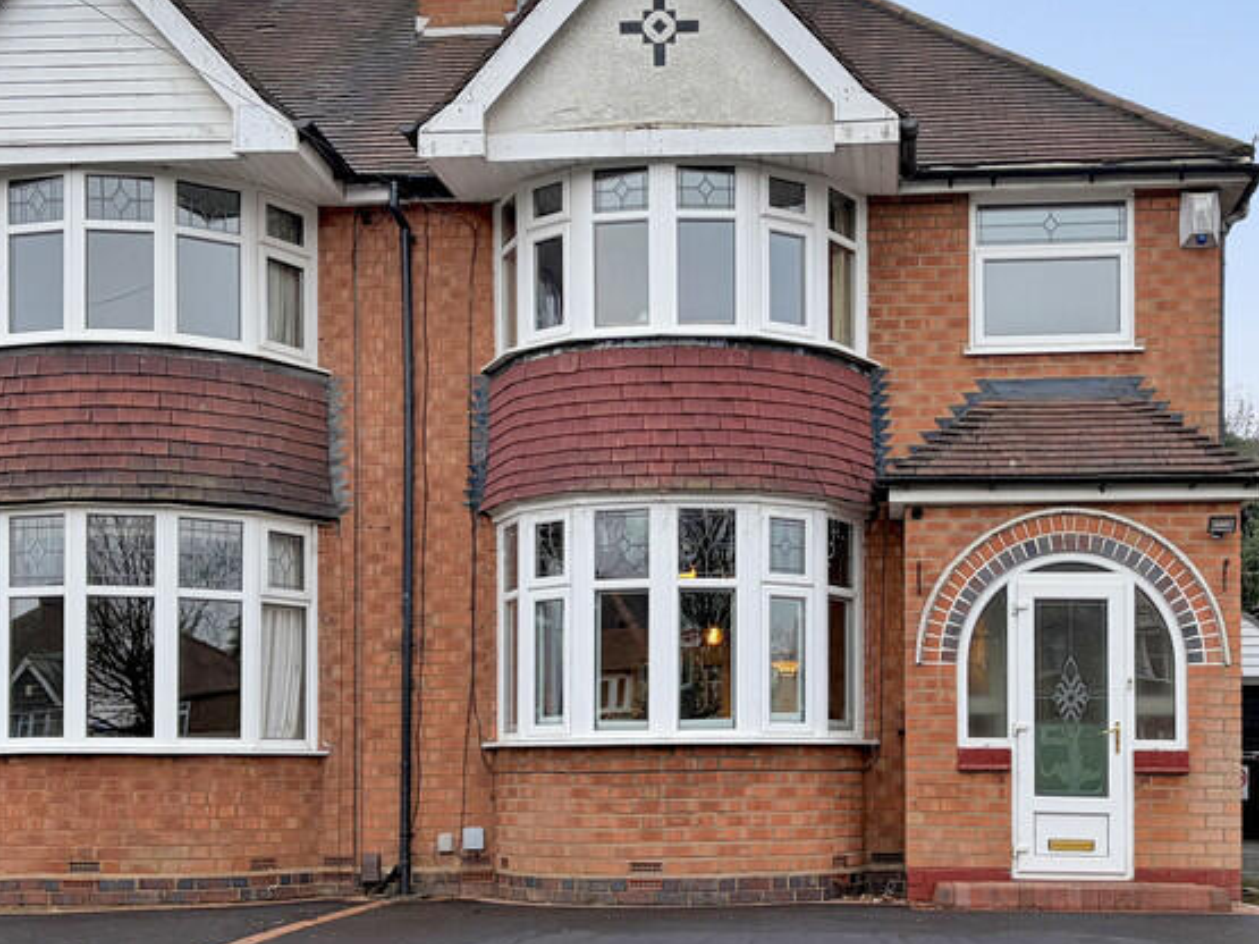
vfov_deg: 30.2
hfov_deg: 39.4
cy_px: 393
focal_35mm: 48
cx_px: 789
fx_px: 1745
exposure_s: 1/121
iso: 40
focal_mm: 5.96
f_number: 1.6
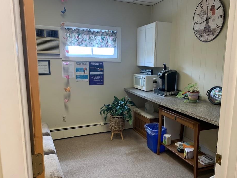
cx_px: 130
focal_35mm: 29
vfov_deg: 48.2
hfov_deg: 61.5
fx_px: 199
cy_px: 96
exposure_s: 1/60
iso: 125
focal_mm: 4.25
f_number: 1.8
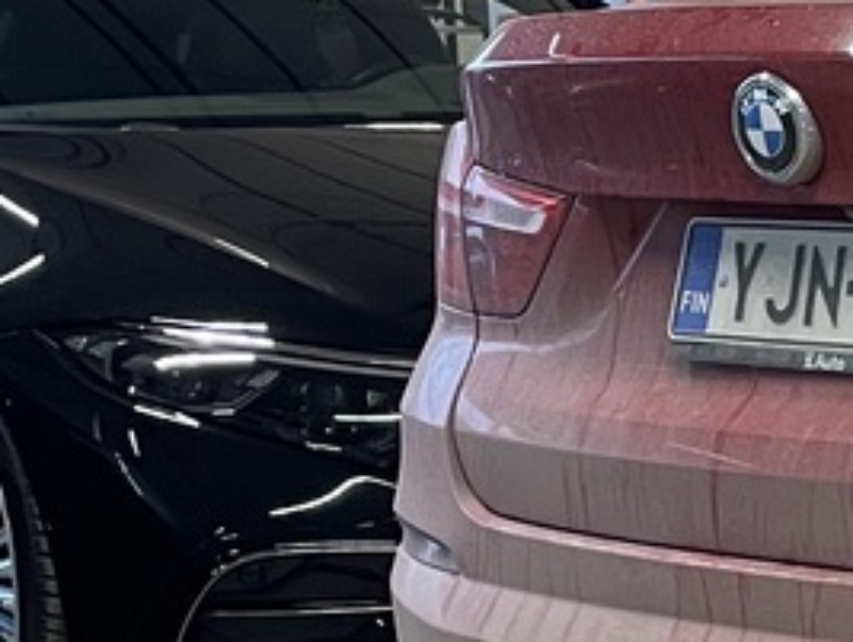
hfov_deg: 12.7
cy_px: 594
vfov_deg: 10.6
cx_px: 1575
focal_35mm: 140
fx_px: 3455
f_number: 1.6
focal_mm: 4.2
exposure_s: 1/91
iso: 125
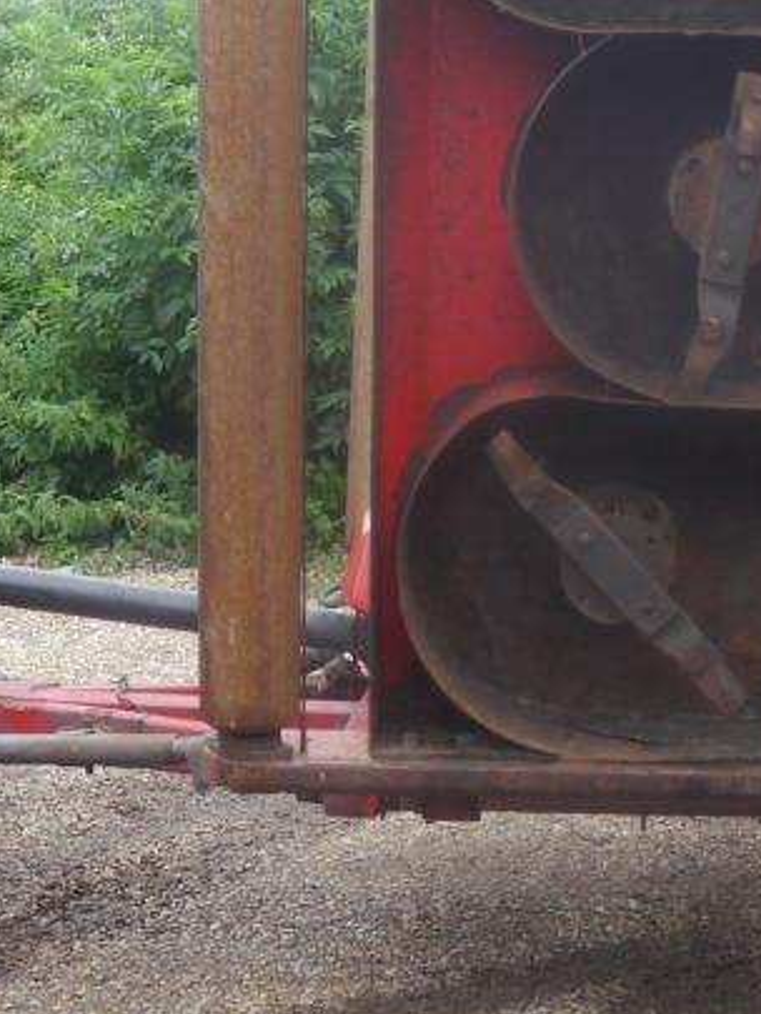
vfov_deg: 21.4
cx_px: 668
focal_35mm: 91
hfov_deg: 16.1
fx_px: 2666
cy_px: 315
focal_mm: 18
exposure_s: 1/60
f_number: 4.1
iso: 160
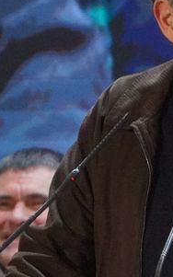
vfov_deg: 1.6
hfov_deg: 1.0
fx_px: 9668
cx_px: 168
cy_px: 211
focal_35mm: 1281
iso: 6400
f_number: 6.3
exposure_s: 1/400
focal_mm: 210
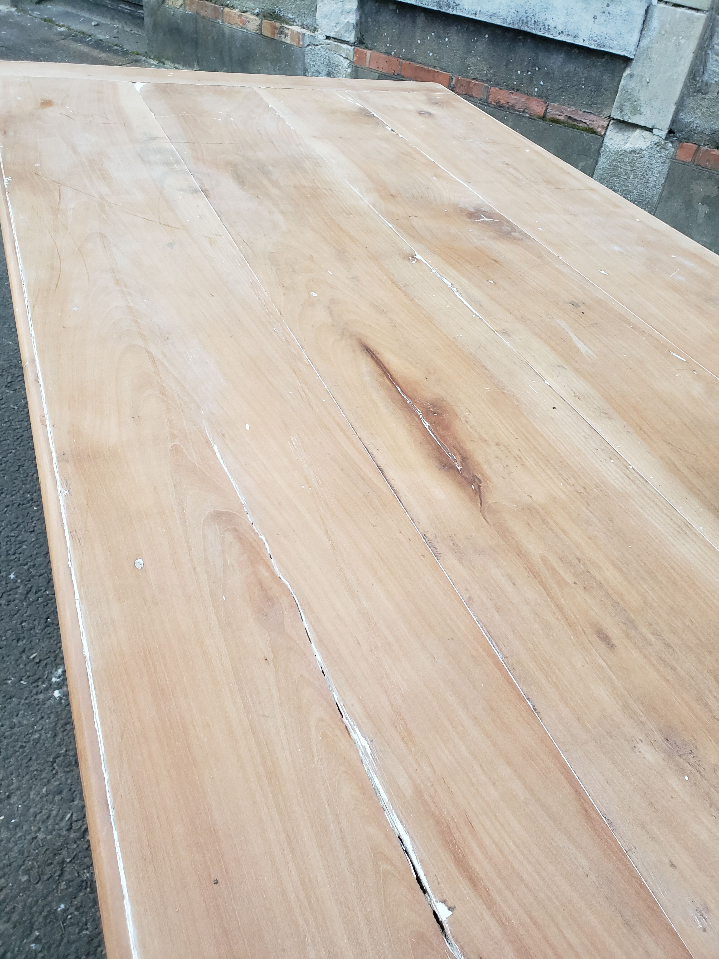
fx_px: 720
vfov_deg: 67.3
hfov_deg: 53.1
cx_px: 360
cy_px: 480
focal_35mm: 26
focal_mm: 4.3
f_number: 2.4
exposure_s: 1/60
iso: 200
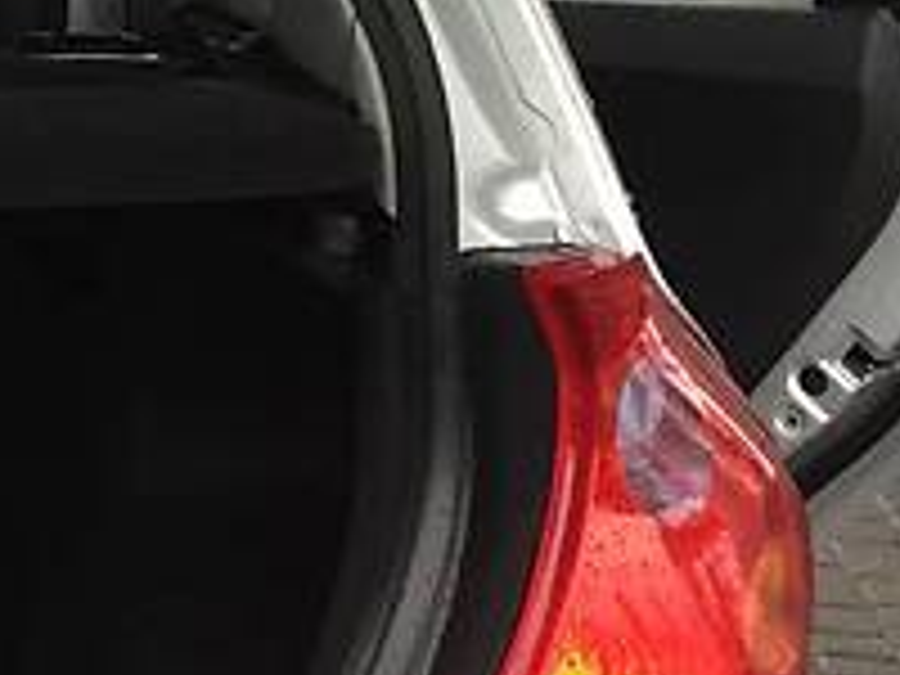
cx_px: -454
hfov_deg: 15.6
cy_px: 297
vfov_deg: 12.8
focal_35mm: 116
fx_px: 3016
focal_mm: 4.2
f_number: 2.2
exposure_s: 1/33
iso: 100
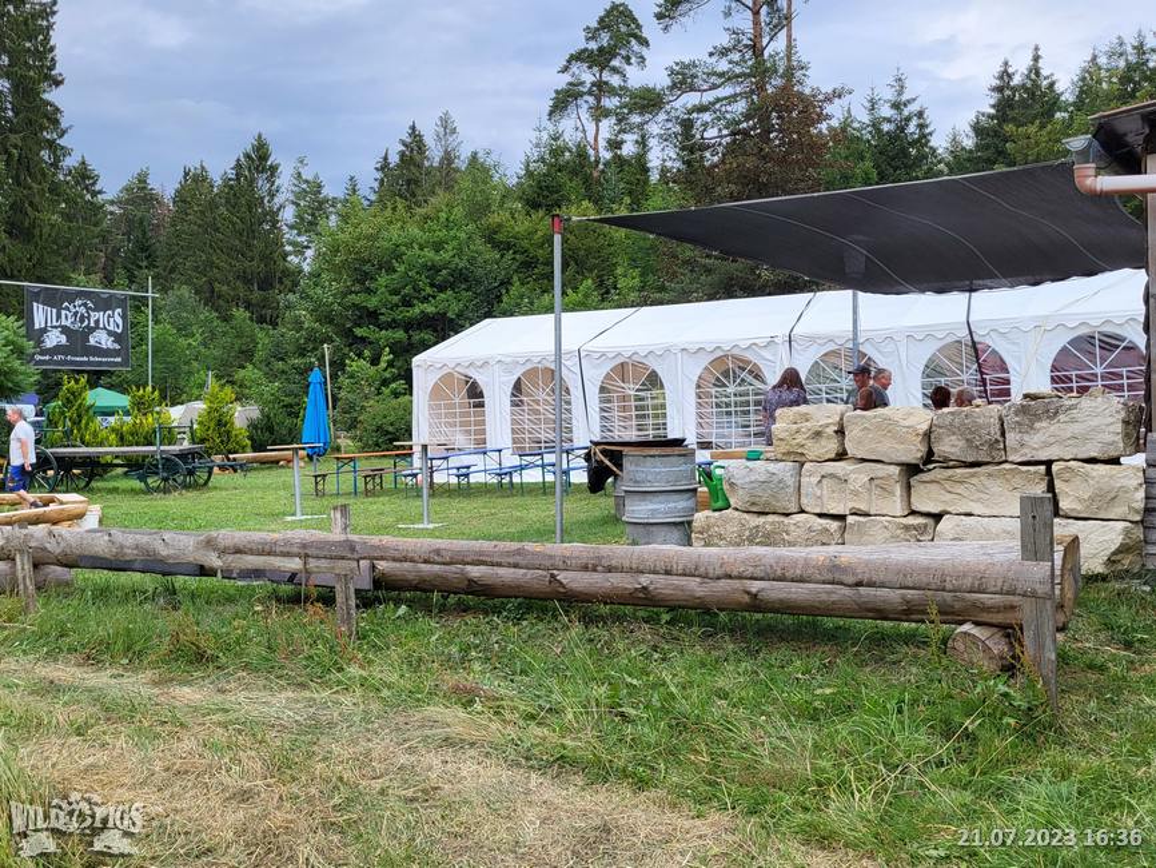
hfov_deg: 67.3
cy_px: 434
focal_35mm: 26
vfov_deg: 53.1
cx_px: 578
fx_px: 869
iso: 40
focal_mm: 5.4
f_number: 1.8
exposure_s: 1/973
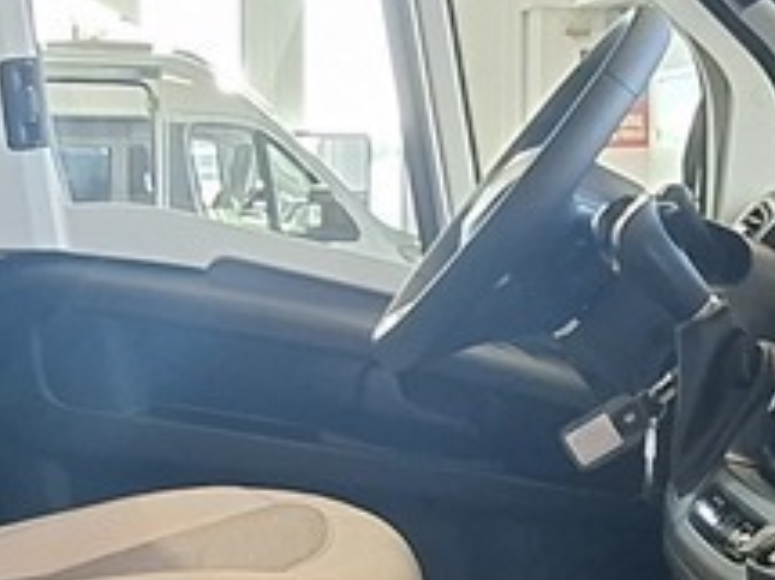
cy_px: 400
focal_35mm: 87
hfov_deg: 22.5
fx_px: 1947
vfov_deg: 16.9
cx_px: 335
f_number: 2.2
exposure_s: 1/33
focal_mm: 1.74
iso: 160
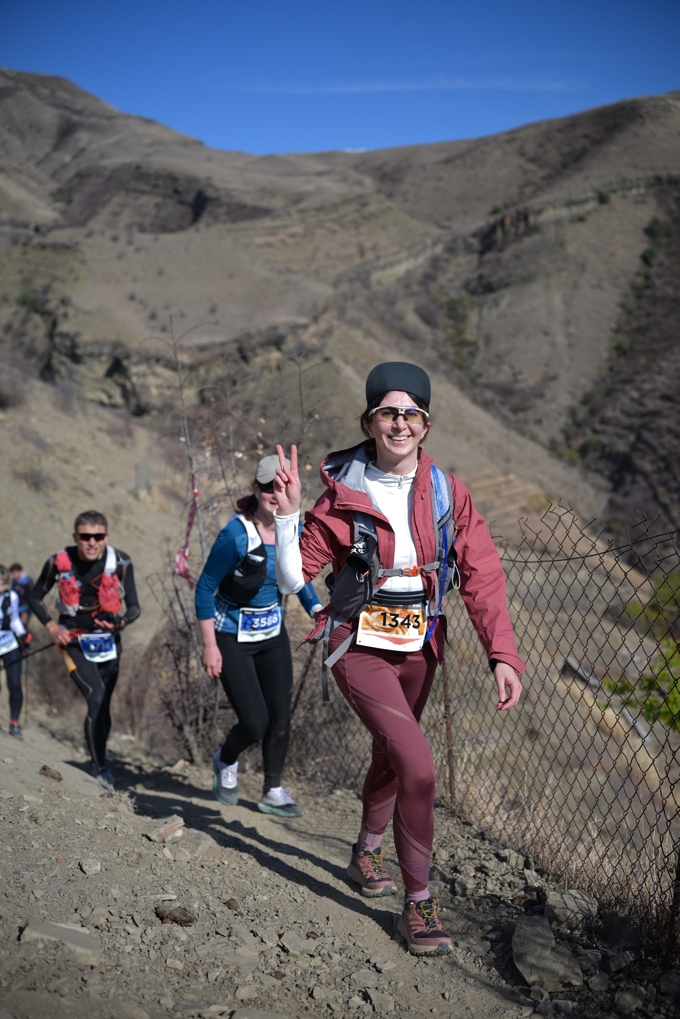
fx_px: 991
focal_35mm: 35
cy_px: 510
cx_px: 340
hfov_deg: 37.9
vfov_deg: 54.4
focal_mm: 35
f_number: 2.2
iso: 50
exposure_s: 1/2000
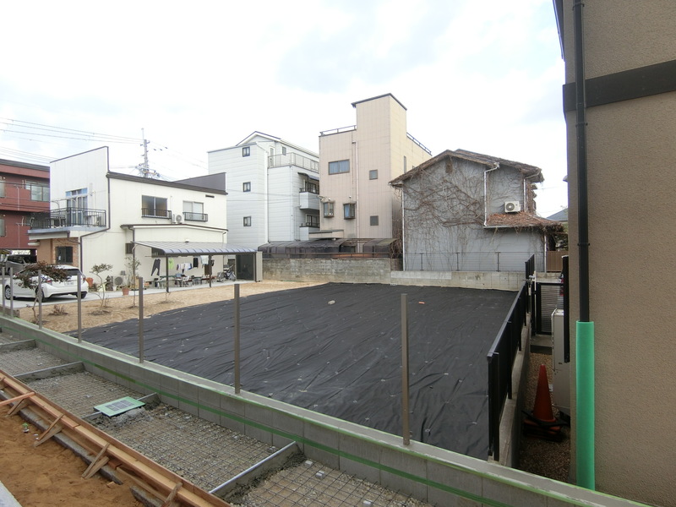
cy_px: 254
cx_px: 338
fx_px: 371
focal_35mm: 19
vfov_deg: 68.7
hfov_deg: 84.7
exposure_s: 1/500
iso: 80
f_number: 2.7
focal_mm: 4.06
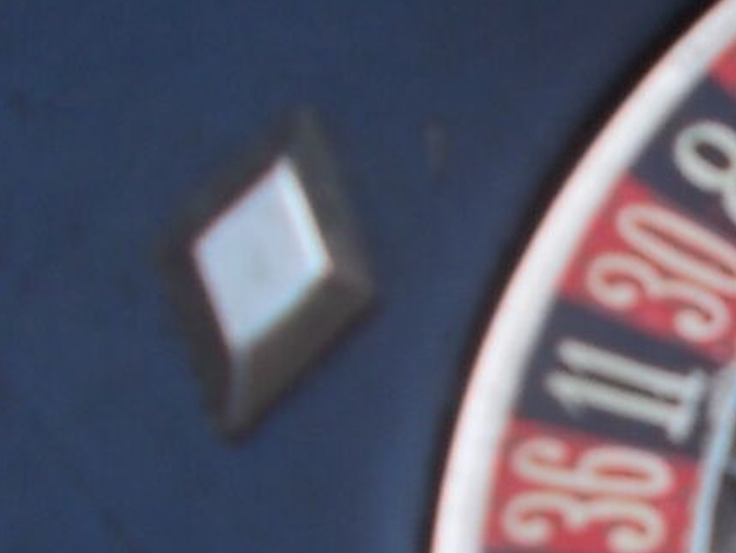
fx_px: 2063
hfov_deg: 16.8
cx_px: 1324
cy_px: 716
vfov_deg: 14.6
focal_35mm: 97
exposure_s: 1/320
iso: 80
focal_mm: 4.6
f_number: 3.2
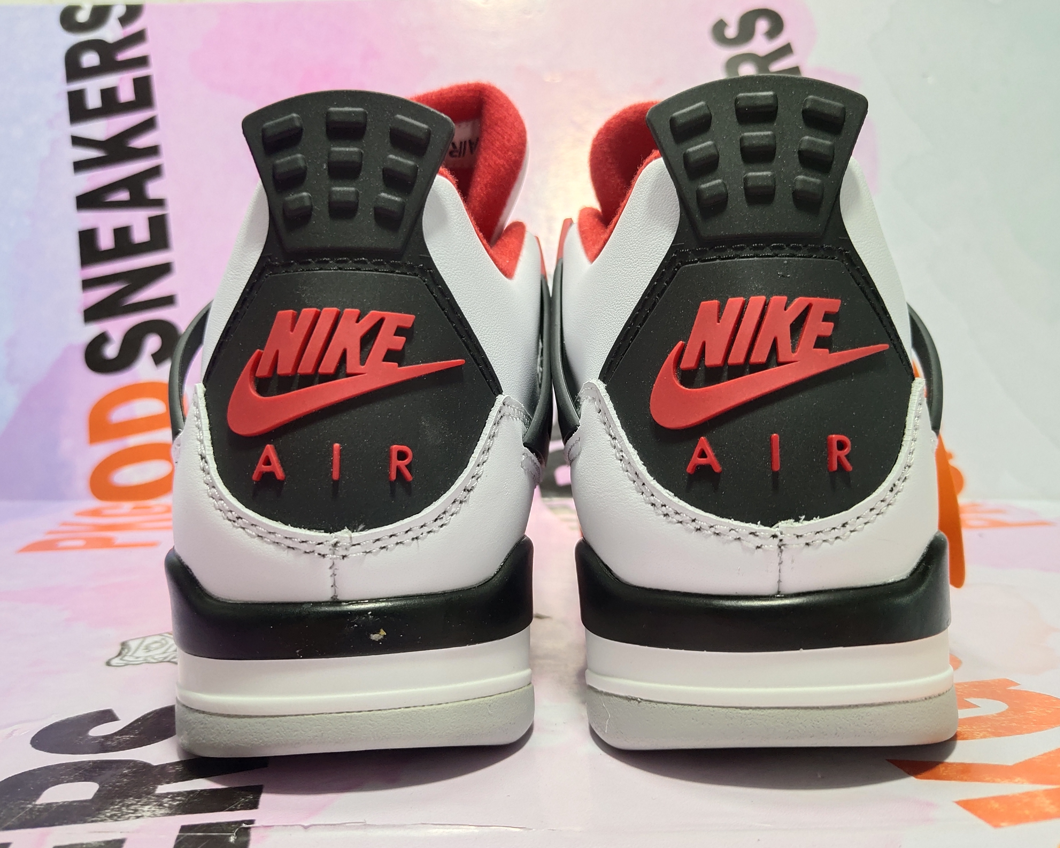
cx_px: 521
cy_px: 430
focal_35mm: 32
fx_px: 1004
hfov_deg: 55.7
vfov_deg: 45.8
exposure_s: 1/898
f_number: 1.79
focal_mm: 4.35
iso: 50
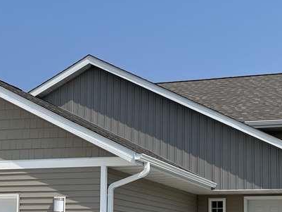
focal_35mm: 83
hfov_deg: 23.5
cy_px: 161
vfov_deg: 17.7
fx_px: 676
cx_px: 132
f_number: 1.6
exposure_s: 1/6135
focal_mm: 4.2
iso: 32
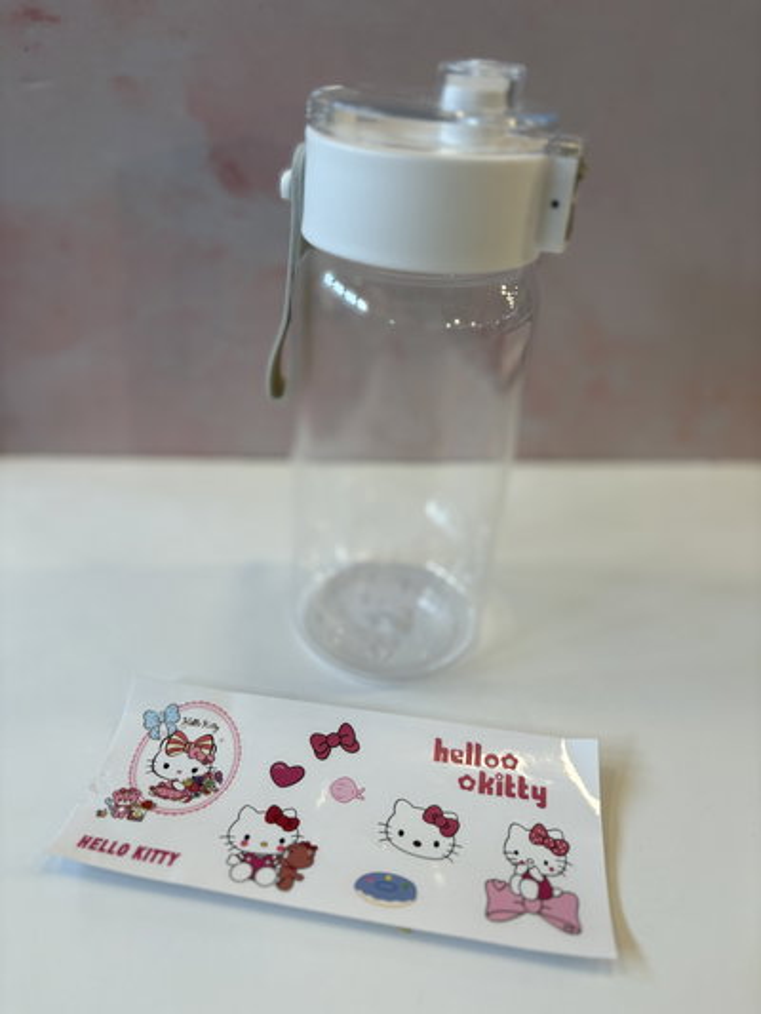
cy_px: 507
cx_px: 380
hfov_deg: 53.1
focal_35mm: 26
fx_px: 762
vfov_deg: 67.3
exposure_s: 1/100
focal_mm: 5.96
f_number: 1.6
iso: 50
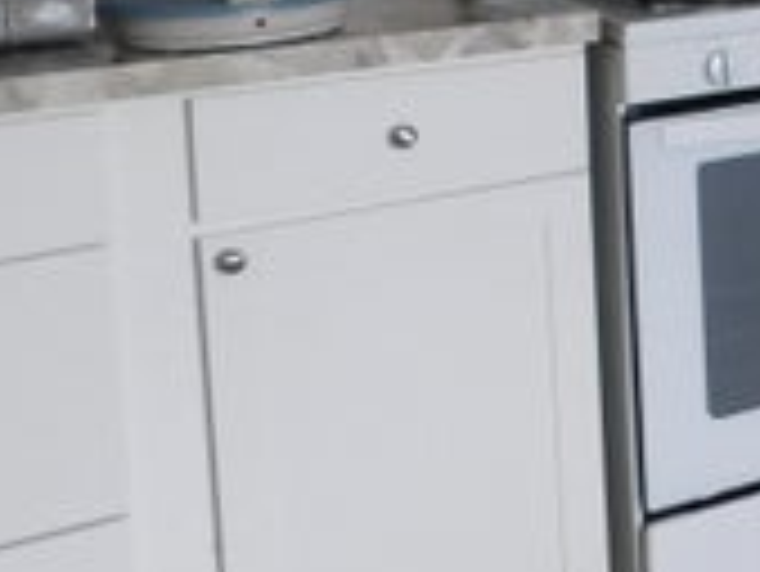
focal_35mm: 87
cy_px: -117
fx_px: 1911
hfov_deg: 18.1
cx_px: 1354
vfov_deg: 16.3
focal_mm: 4
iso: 125
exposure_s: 1/40
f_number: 3
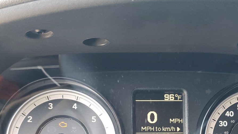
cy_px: 146
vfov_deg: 22.2
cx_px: 145
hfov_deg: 40.4
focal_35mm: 51
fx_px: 322
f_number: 1.5
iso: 77
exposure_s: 1/60.2
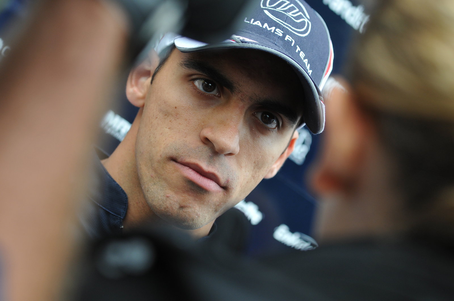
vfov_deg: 11.4
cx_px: 227
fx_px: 1512
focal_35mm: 120
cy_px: 150
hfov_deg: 17.1
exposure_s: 1/500
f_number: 4
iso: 400
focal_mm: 80
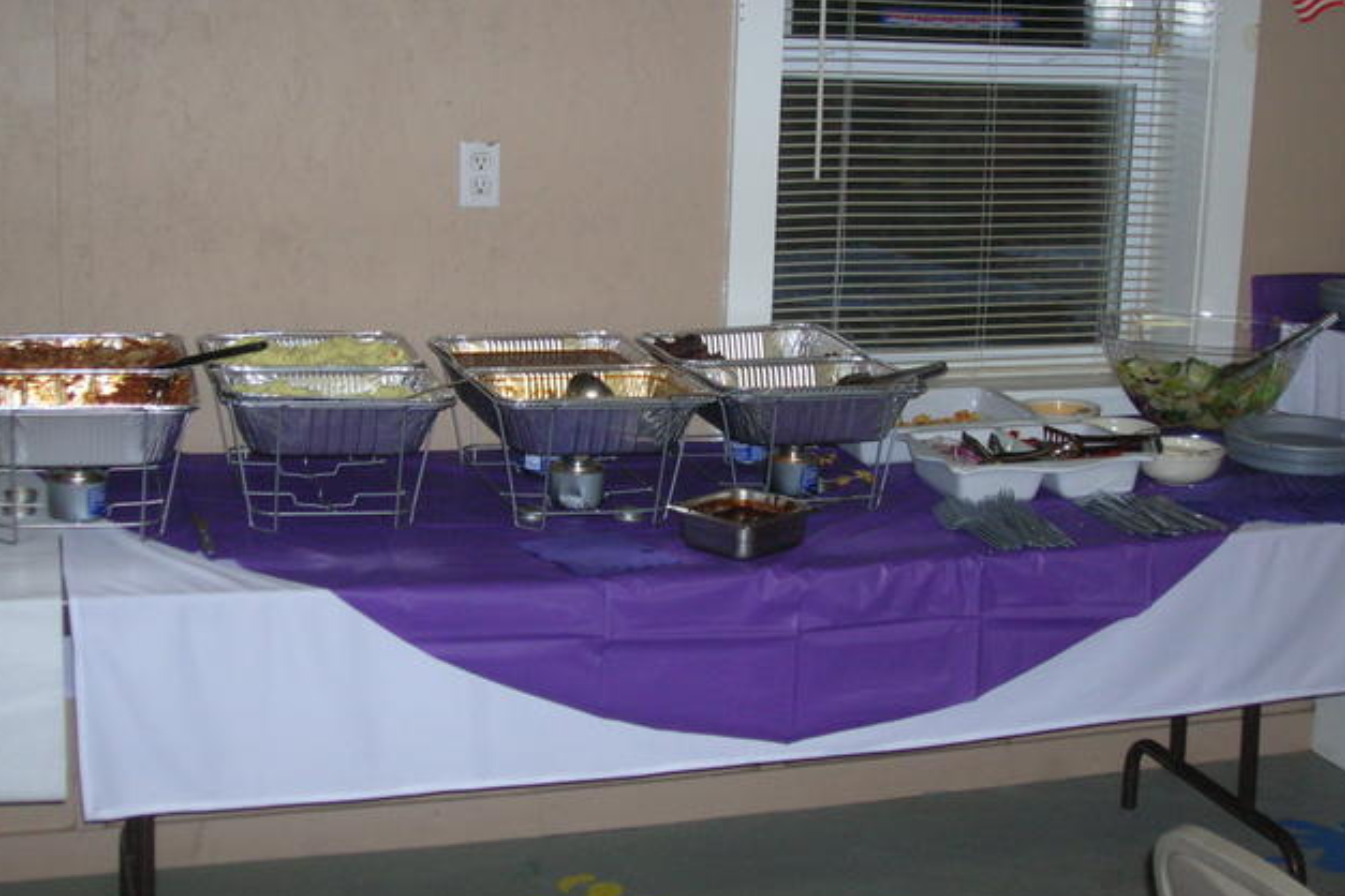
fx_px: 1980
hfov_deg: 37.5
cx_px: 671
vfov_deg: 25.5
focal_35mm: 53
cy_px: 408
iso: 146
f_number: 3.3
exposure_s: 1/60.1
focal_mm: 8.4
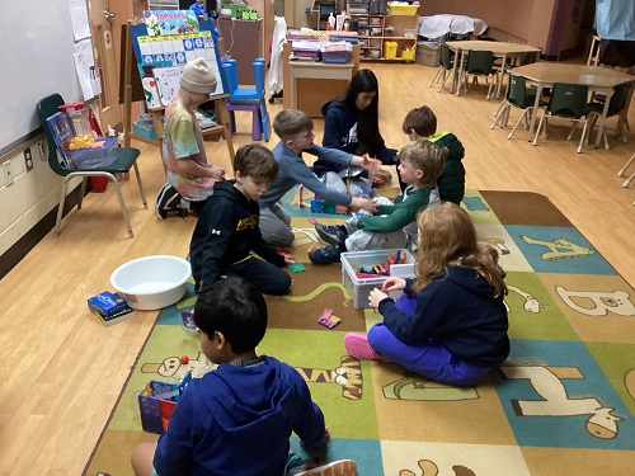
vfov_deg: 45.4
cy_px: 238
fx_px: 569
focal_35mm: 31
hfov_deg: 58.4
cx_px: 318
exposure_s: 1/50
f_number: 2.4
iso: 320
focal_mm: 3.3
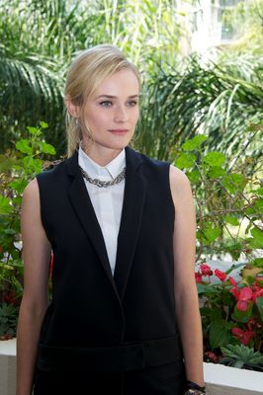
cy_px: 198
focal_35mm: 82
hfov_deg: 16.6
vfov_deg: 24.8
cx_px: 132
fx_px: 900
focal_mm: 82
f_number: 10
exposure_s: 1/60
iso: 400
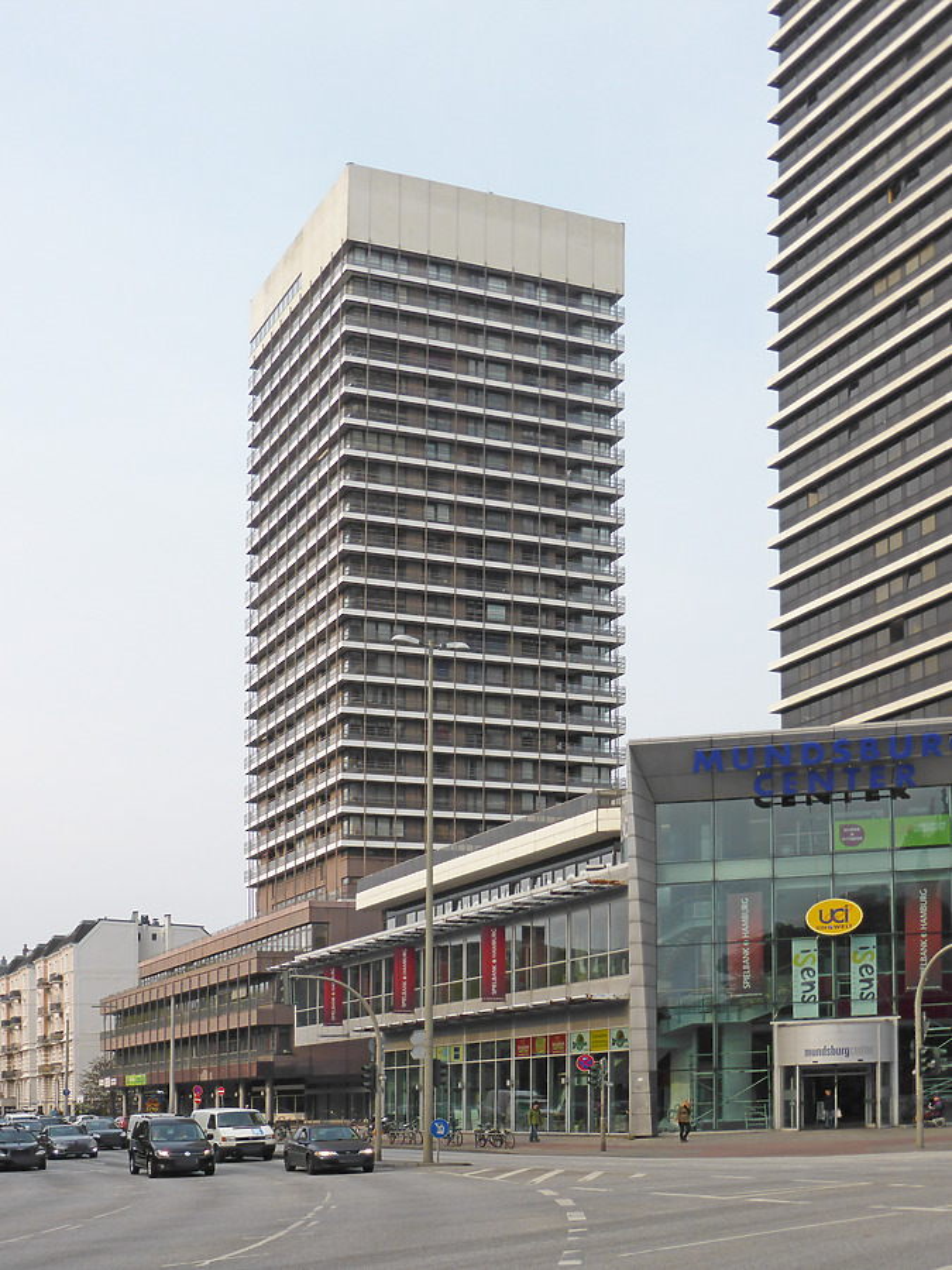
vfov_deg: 46.8
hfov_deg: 36.0
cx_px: 476
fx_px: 1467
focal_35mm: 40
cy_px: 635
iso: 100
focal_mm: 6.9
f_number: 3.9
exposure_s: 1/640
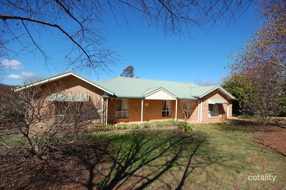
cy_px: 95
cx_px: 143
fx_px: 119
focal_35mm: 15
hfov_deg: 100.4
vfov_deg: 77.3
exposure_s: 1/320
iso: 200
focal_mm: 10
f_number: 9
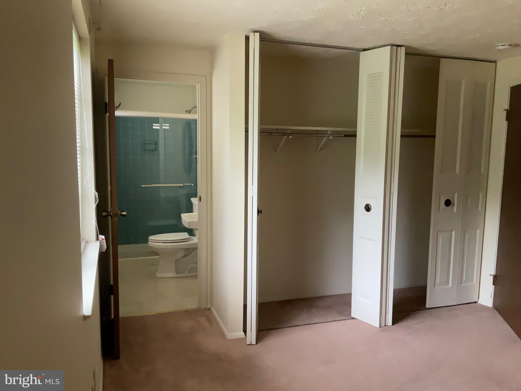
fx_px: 436
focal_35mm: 29
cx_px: 260
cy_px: 196
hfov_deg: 61.7
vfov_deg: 48.2
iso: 250
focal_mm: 3
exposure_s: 1/40
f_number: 1.8
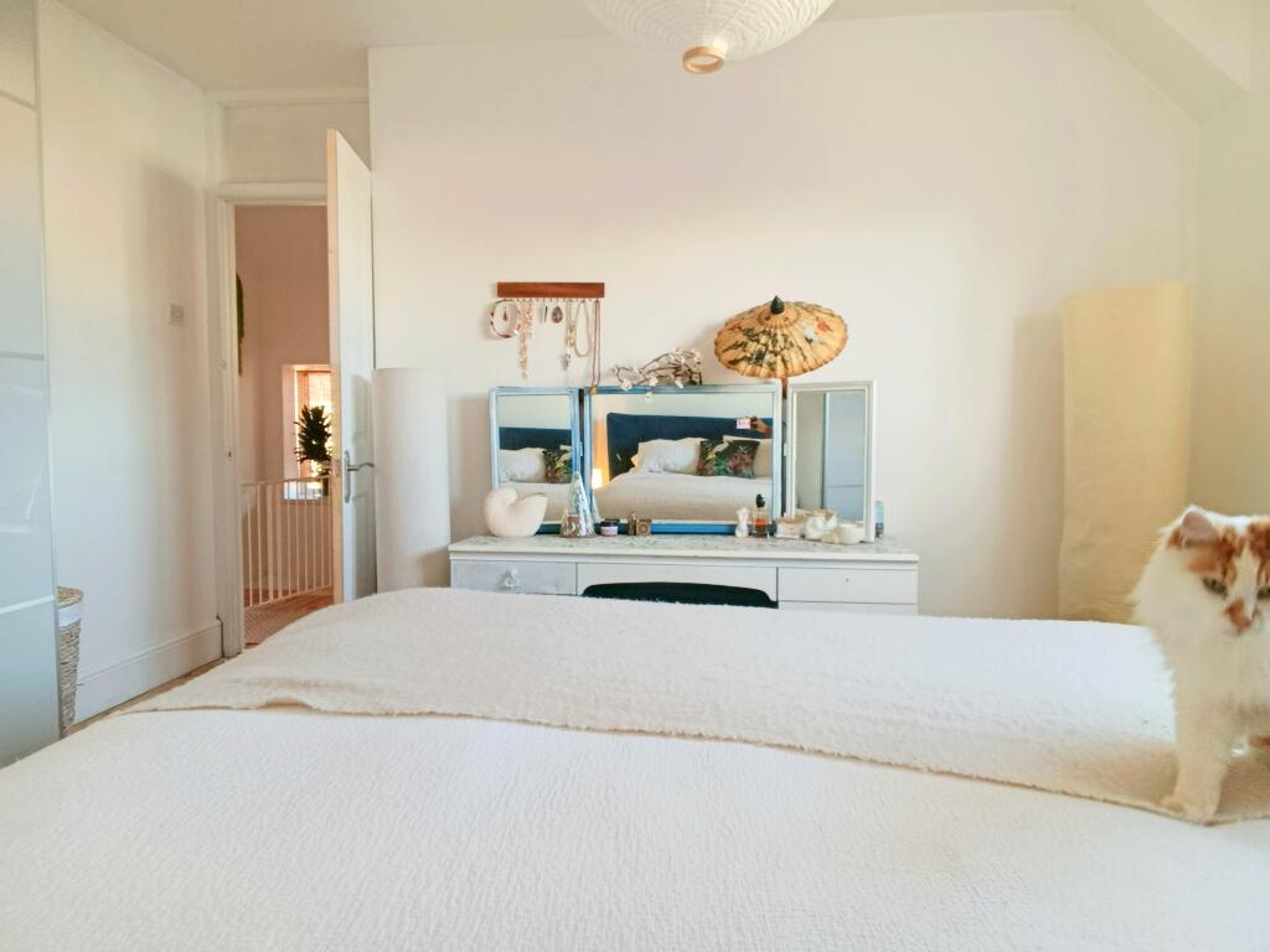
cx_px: 635
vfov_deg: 63.4
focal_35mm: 21
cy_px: 476
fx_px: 770
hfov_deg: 79.0
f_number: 2.2
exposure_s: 1/33.3
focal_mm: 2.23
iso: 108
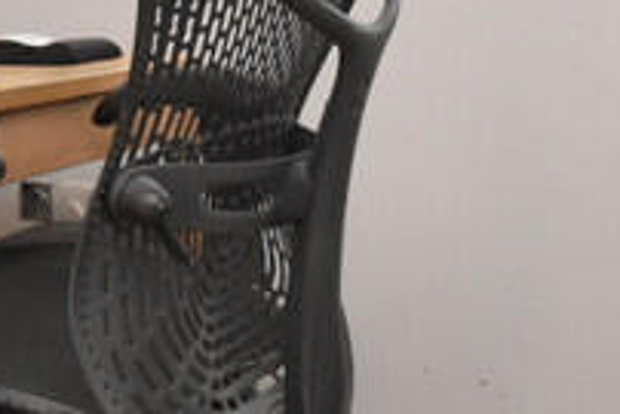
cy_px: -109
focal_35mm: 76
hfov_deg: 26.6
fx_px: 1310
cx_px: 374
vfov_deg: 17.0
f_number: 10
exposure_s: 1/60
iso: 1600
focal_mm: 10
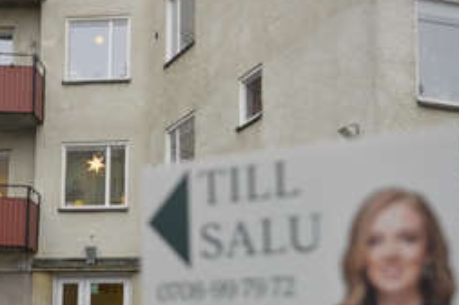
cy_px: 221
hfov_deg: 26.5
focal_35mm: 76
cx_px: 149
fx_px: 968
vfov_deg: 17.8
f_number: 4
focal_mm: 50
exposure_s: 1/60
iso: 450
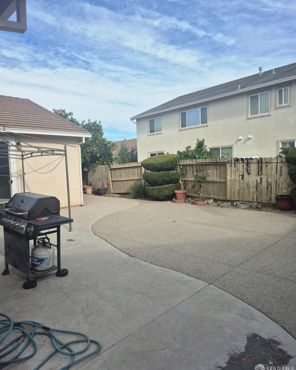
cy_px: 177
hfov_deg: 58.8
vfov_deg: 70.3
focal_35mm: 24
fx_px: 263
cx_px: 148
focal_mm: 5.4
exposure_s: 1/2440
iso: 25
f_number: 1.8
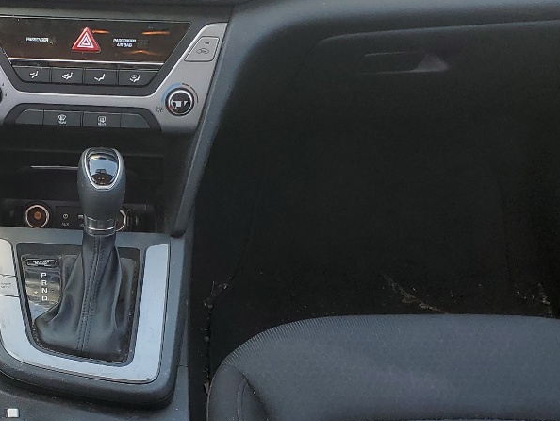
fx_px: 1133
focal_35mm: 70
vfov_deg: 21.0
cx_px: 29
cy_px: 266
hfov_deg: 26.6
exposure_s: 1/156
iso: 50
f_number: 1.5
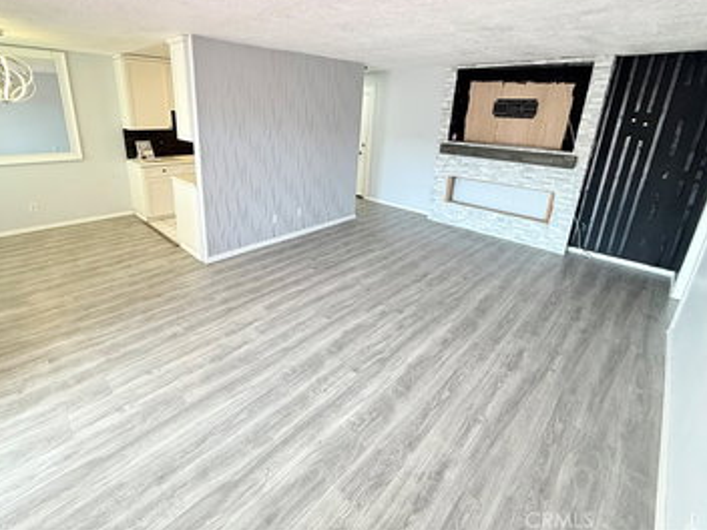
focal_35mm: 17
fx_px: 347
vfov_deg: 73.9
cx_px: 316
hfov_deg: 90.7
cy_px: 211
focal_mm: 2.22
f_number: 2.2
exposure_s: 1/120
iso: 250
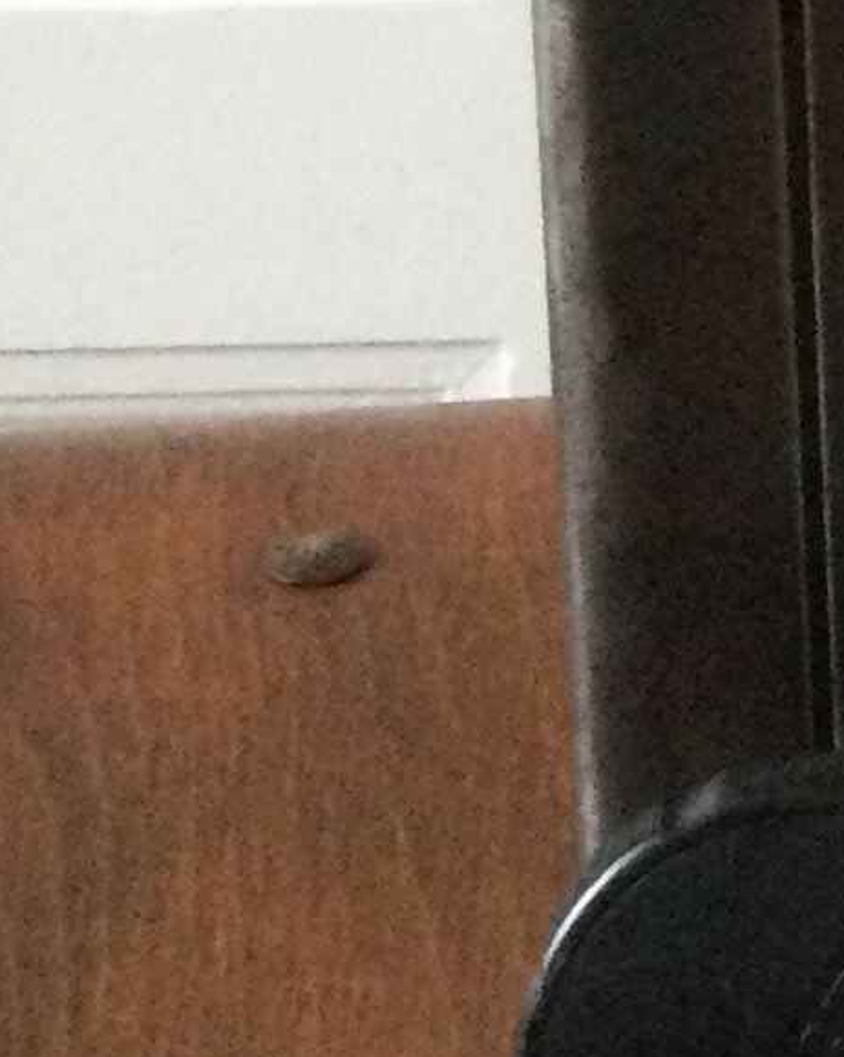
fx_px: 5342
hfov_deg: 9.0
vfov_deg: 10.9
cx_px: 886
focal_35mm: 171
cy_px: -501
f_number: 2.4
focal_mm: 3.3
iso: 200
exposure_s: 1/33
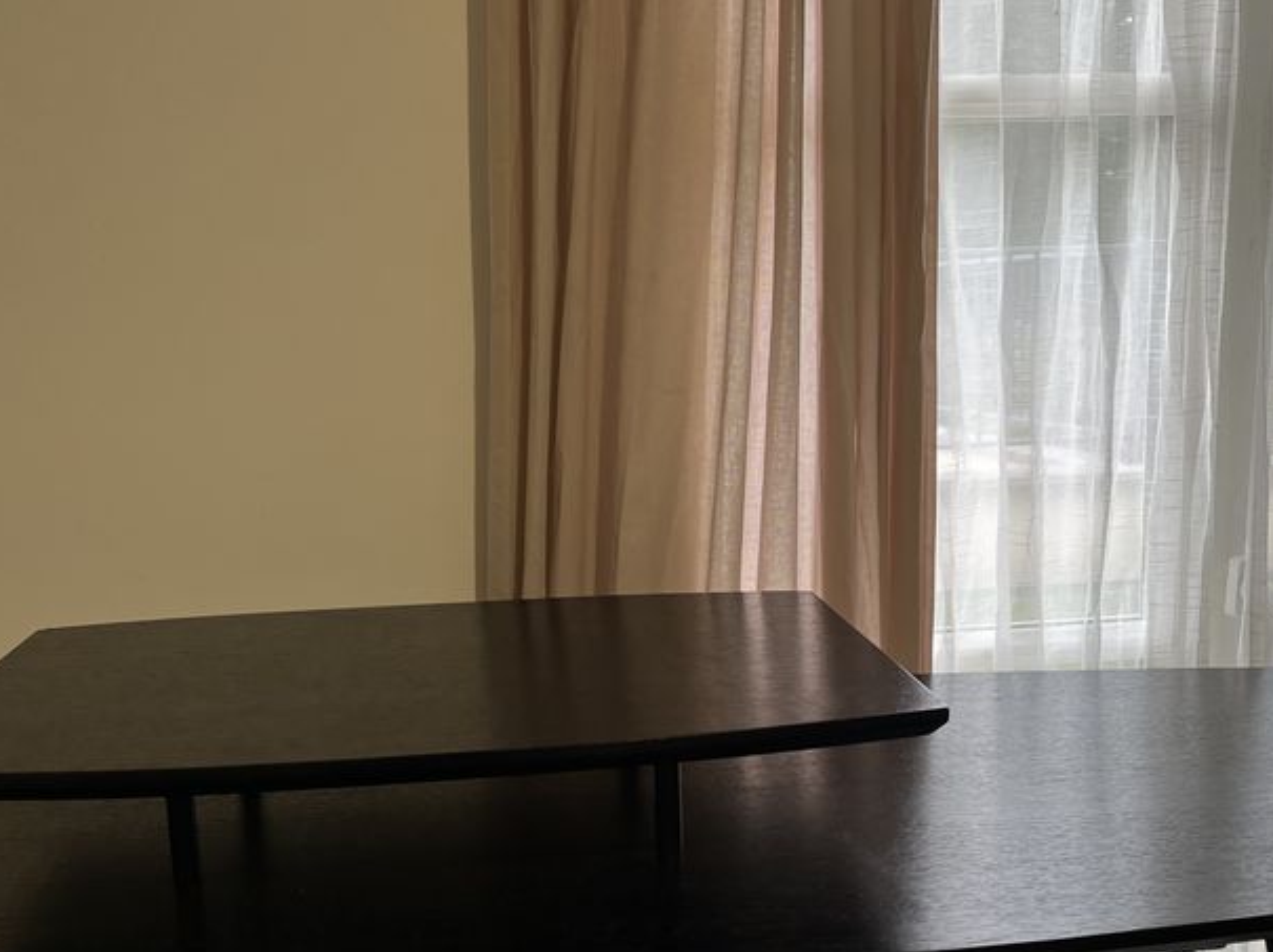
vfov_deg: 33.3
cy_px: 618
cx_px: 635
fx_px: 1580
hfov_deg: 43.9
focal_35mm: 43
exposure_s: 1/122
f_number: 1.6
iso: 100
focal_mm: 5.1
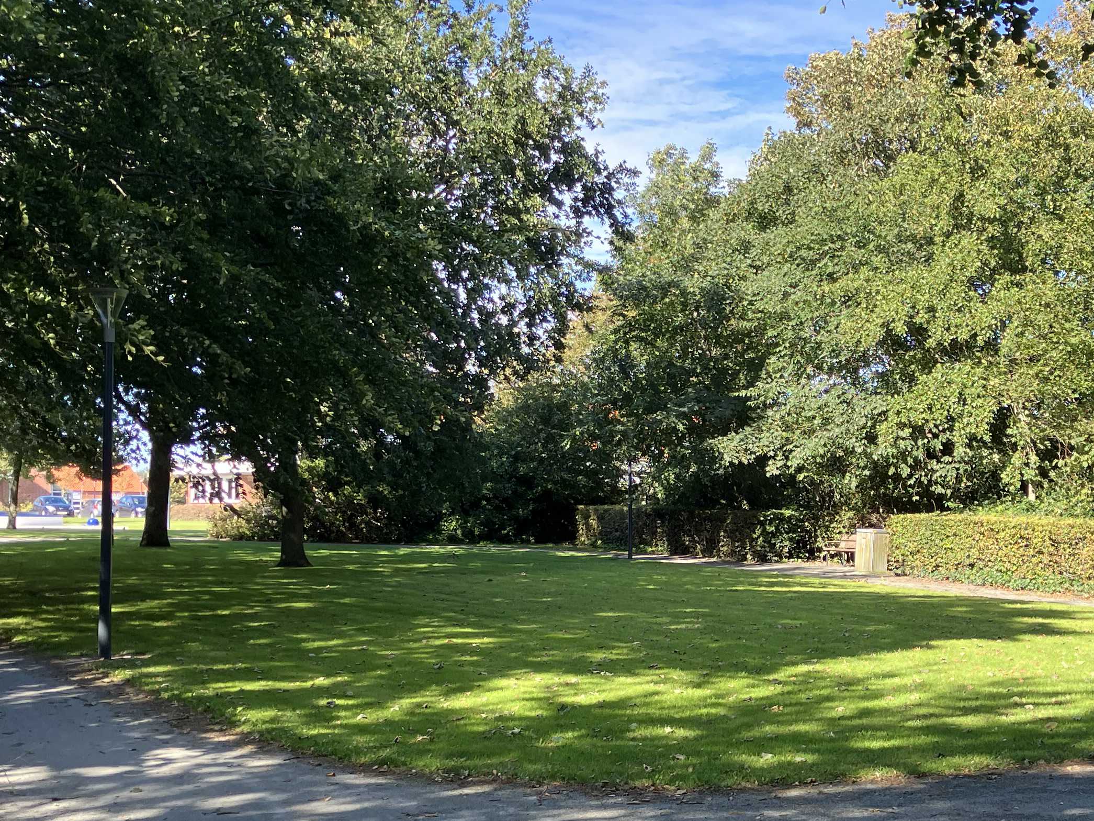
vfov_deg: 26.9
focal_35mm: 54
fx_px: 1707
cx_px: 762
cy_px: 557
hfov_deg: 35.1
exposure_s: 1/243
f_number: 1.8
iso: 25
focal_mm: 3.99
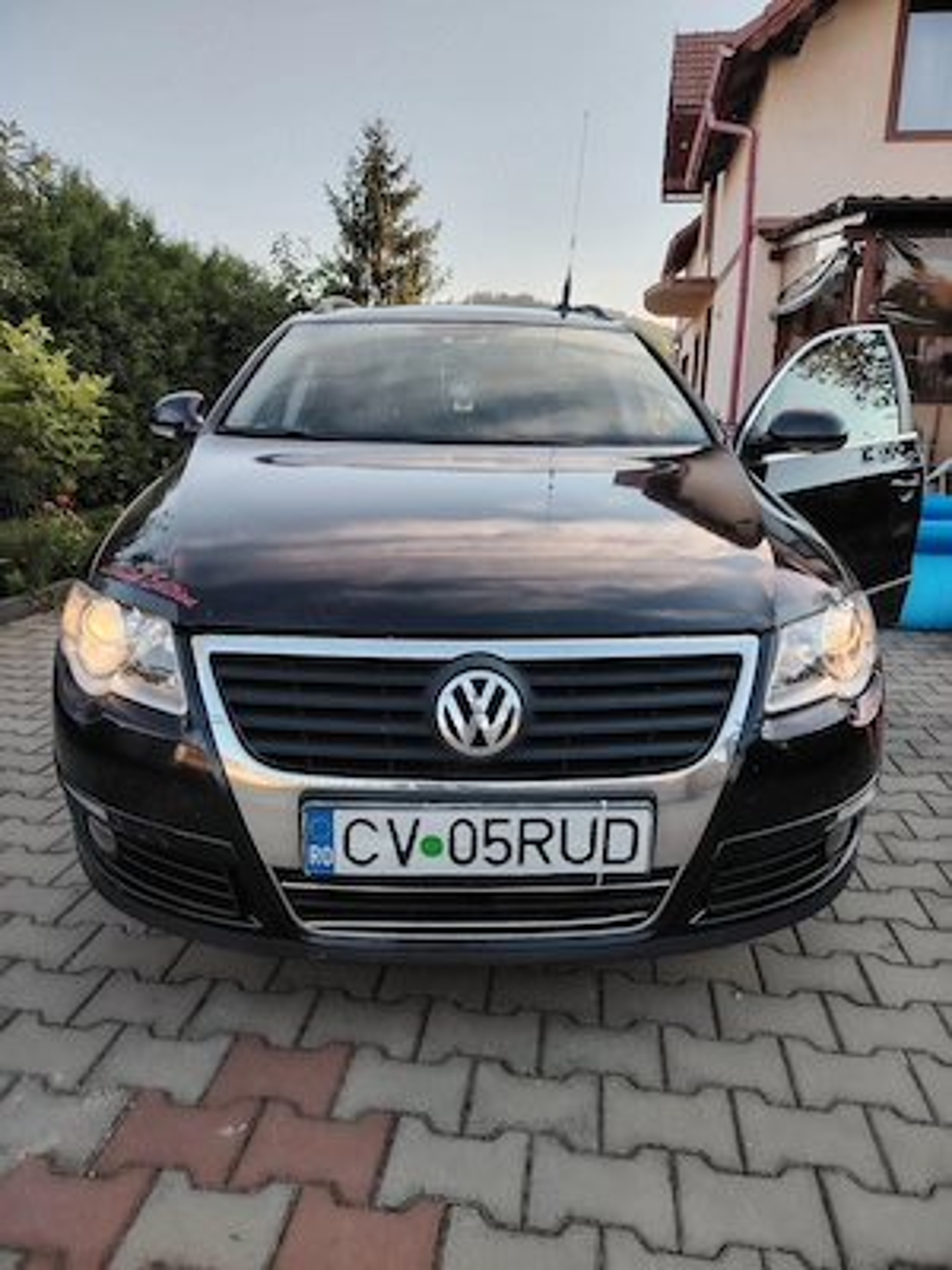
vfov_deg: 71.6
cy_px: 635
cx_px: 476
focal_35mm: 24
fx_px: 880
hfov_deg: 56.8
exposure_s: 1/155
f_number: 1.75
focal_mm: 5.25
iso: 100
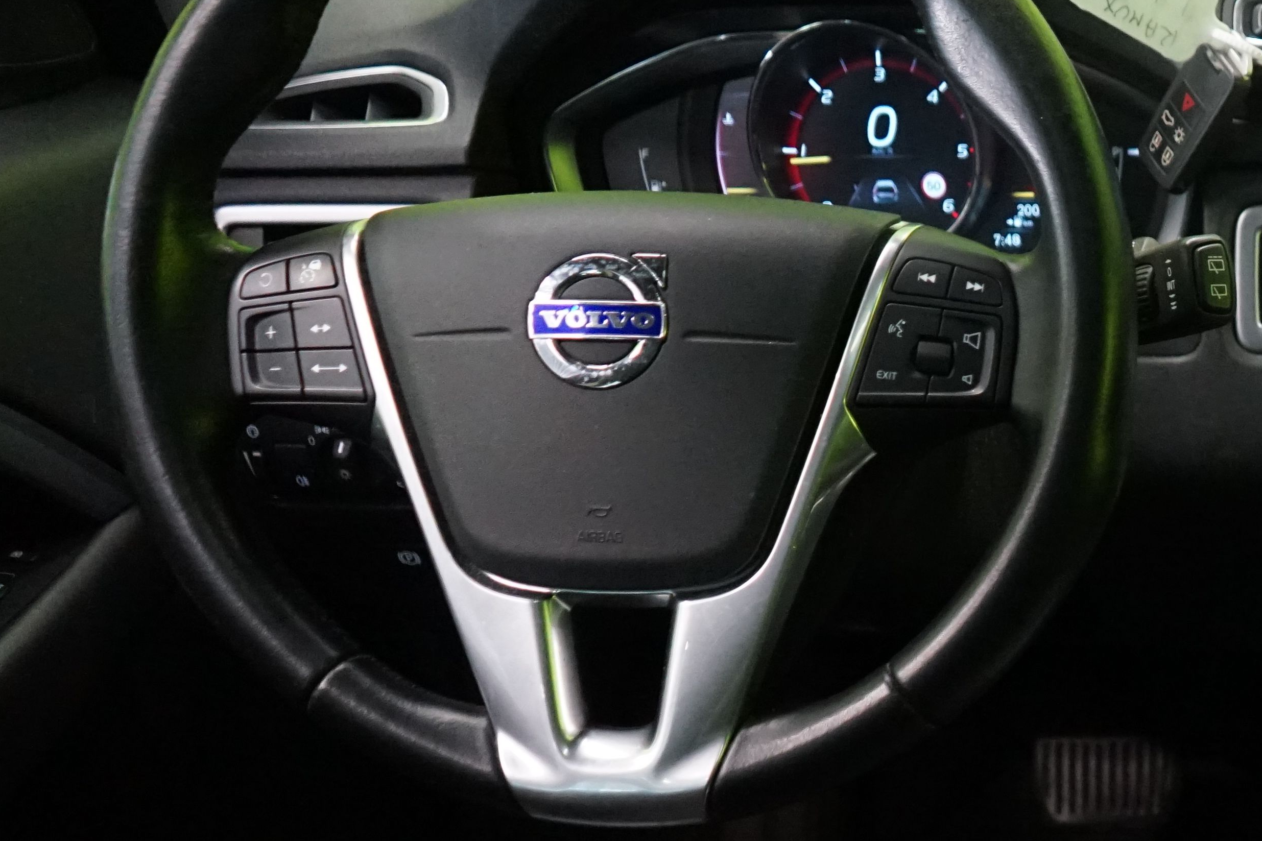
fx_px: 2383
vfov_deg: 19.6
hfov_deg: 26.4
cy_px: 772
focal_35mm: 68
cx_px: 1514
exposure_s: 1/160
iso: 4000
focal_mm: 28
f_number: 3.5
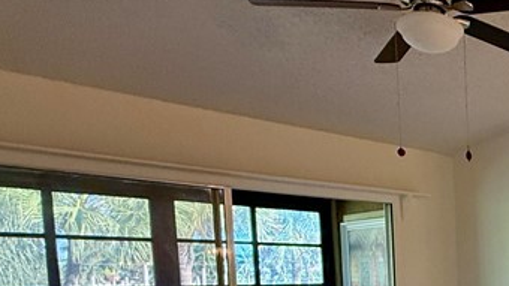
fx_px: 621
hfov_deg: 33.7
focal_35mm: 46
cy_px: 325
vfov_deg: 24.0
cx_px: 647
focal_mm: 2.22
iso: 250
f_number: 2.2
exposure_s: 1/120
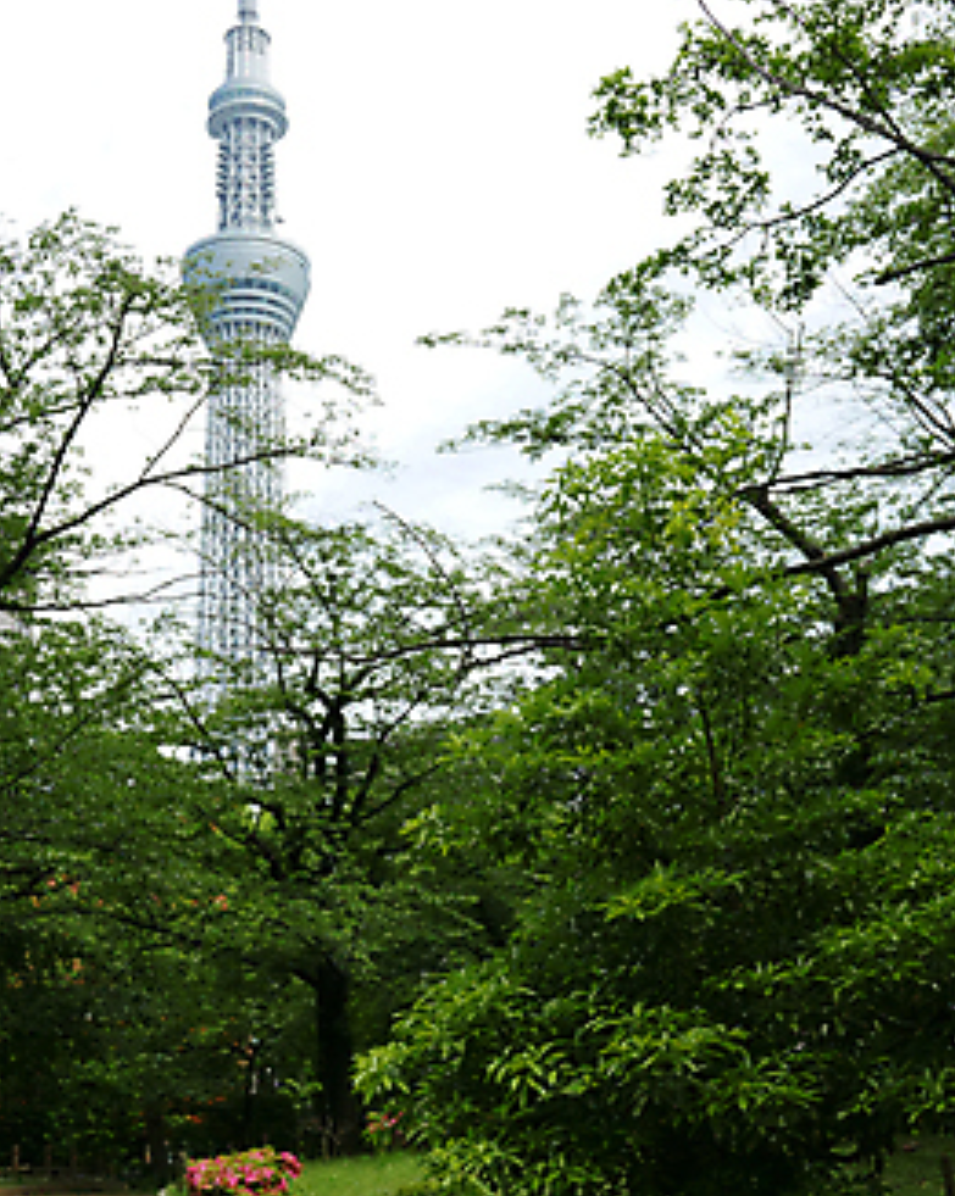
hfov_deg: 32.7
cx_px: 481
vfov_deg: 40.4
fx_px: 1627
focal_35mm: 46
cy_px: 622
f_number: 5.6
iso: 400
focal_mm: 17.9
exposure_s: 1/1000
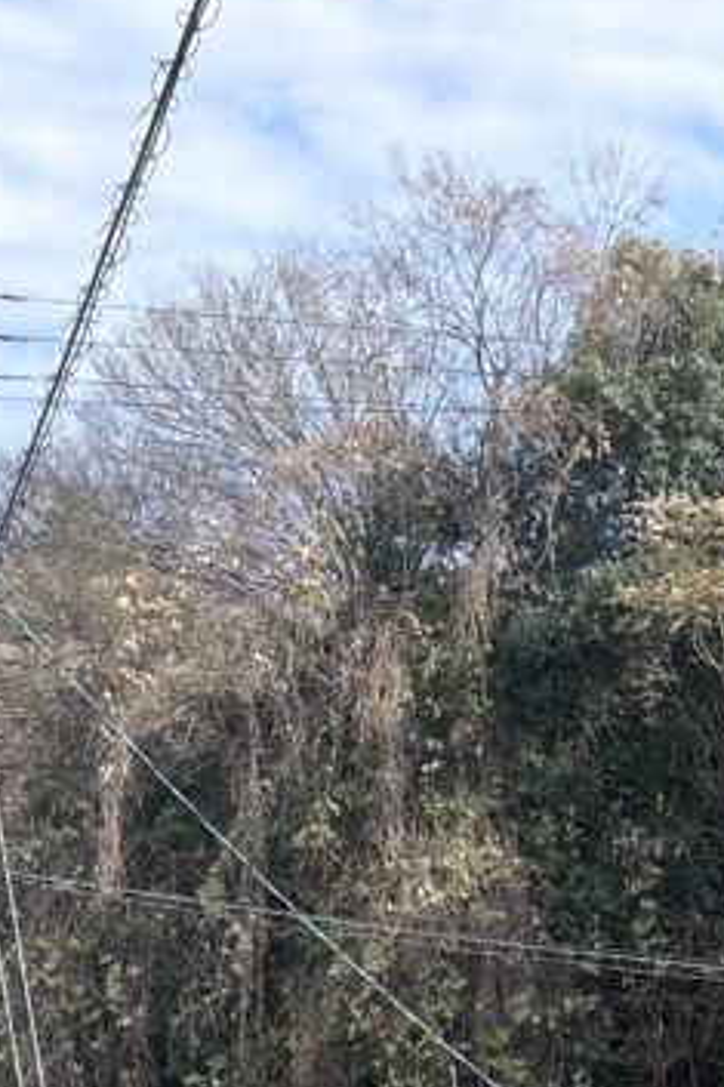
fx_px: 4740
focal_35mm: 157
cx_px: 767
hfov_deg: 8.7
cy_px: 1506
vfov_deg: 12.6
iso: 32
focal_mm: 5.96
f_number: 1.6
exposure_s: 1/1364
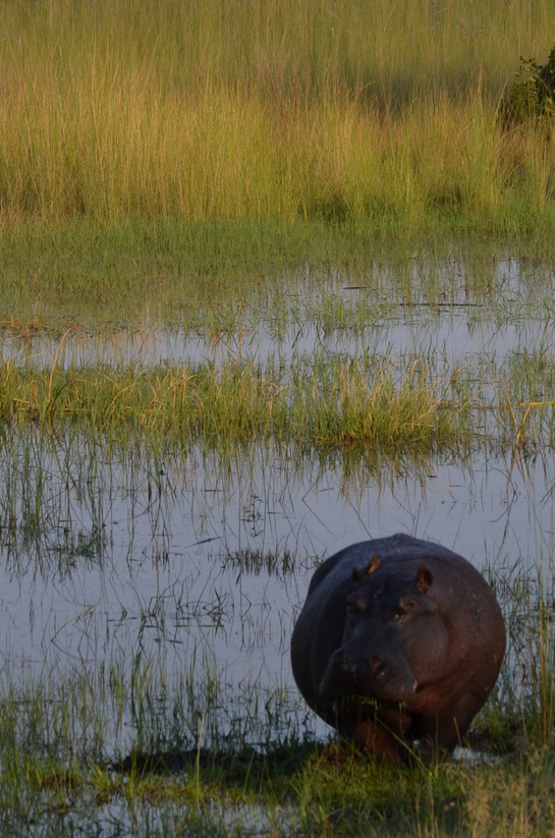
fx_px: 6505
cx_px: 308
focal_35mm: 280
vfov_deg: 7.4
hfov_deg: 4.9
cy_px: 237
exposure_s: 1/250
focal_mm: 120
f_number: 8
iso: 140
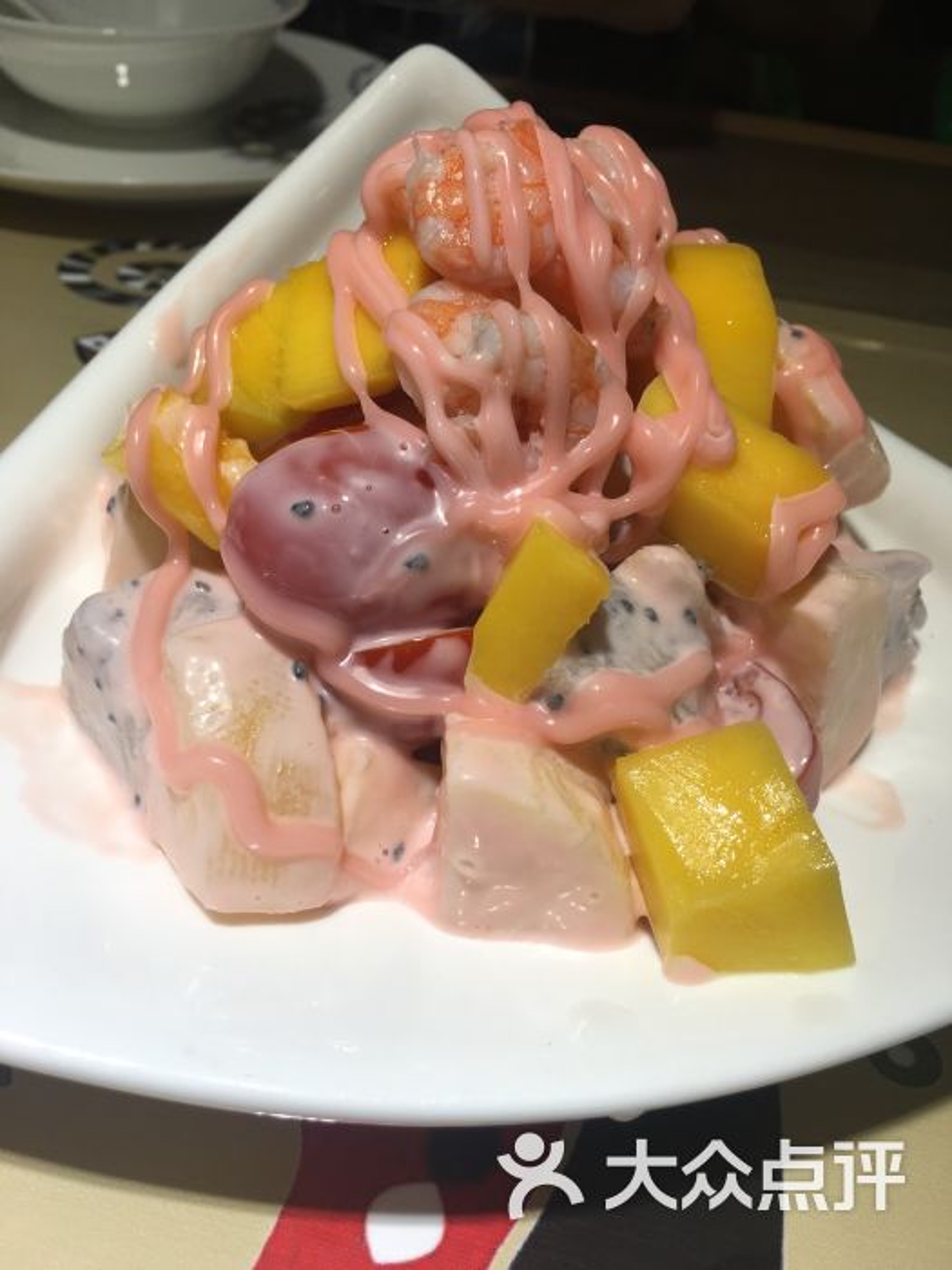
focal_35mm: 29
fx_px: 1063
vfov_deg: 61.7
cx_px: 476
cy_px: 635
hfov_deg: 48.2
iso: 32
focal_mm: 4.15
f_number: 2.2
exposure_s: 1/100
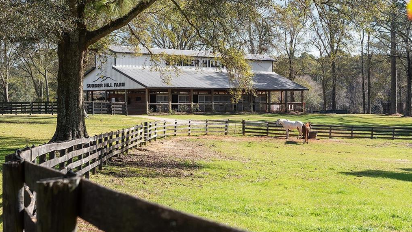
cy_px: 111
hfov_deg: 28.6
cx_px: 207
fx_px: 809
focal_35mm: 74
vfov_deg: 16.3
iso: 400
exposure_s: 1/400
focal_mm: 70
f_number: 8
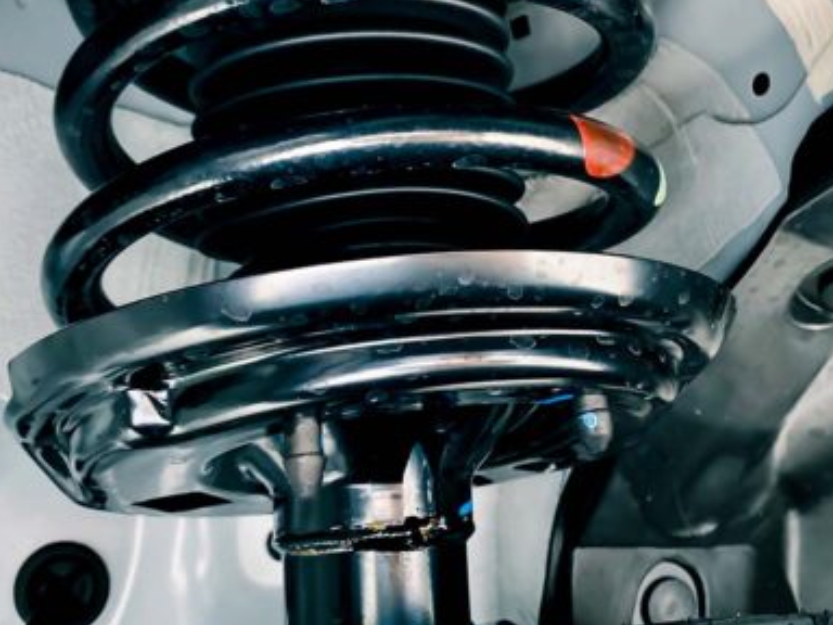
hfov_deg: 36.7
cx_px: 499
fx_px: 1251
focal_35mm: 52
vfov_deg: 27.9
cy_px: 226
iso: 400
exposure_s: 1/50
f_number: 1.8
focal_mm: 4.2
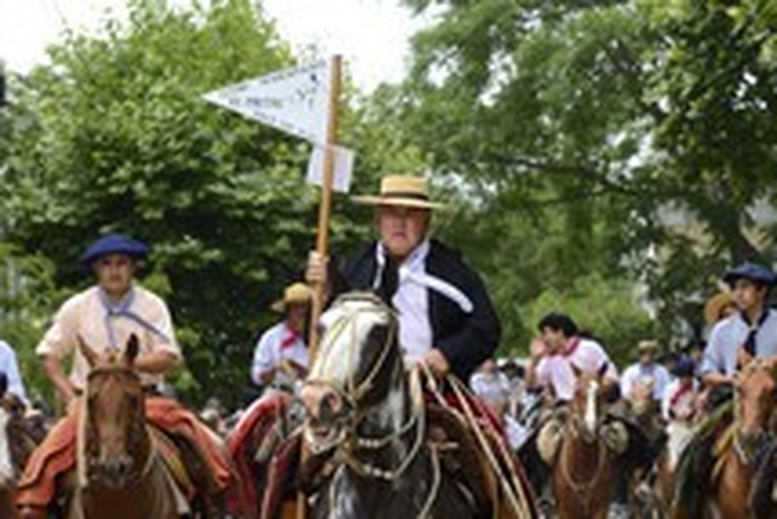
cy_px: 450
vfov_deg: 4.8
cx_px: 251
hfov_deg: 7.2
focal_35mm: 284
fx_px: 6134
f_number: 11
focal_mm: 145
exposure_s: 1/250
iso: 400
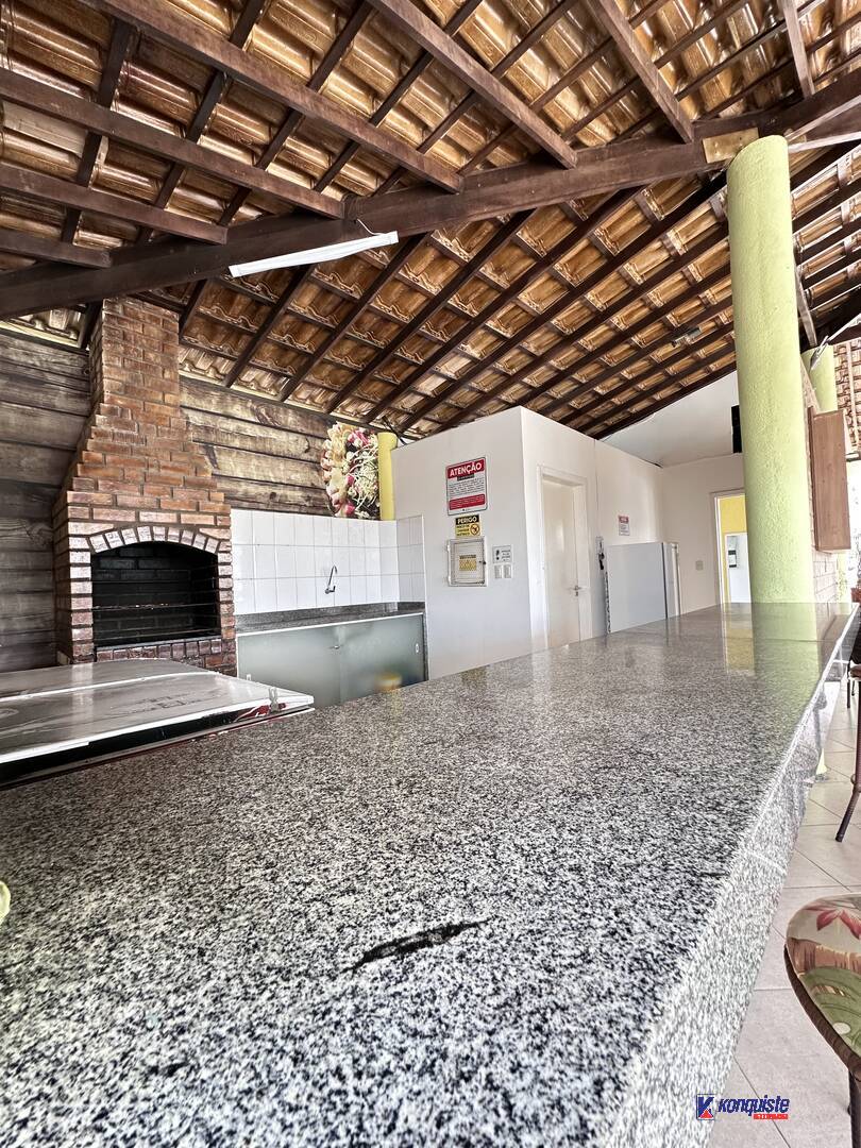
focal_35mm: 14
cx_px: 430
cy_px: 574
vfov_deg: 102.1
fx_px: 464
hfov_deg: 85.7
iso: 160
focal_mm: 2.22
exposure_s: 1/99
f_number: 2.2
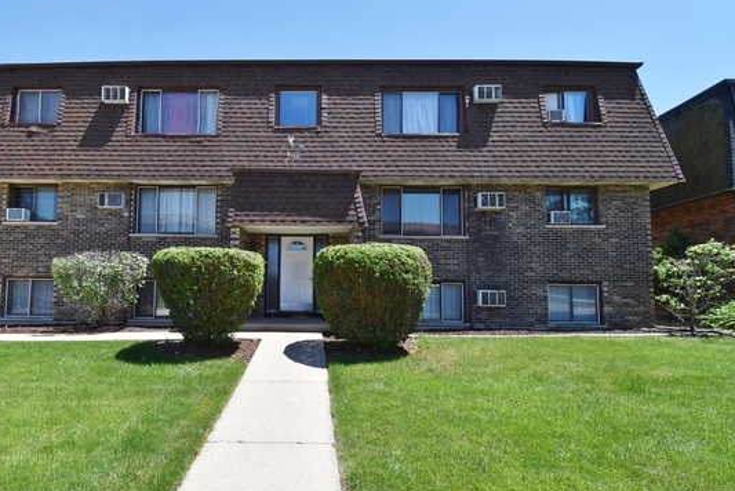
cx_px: 296
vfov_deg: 67.4
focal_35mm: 18
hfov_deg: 88.9
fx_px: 368
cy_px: 260
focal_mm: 10
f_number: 9
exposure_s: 1/320
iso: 200
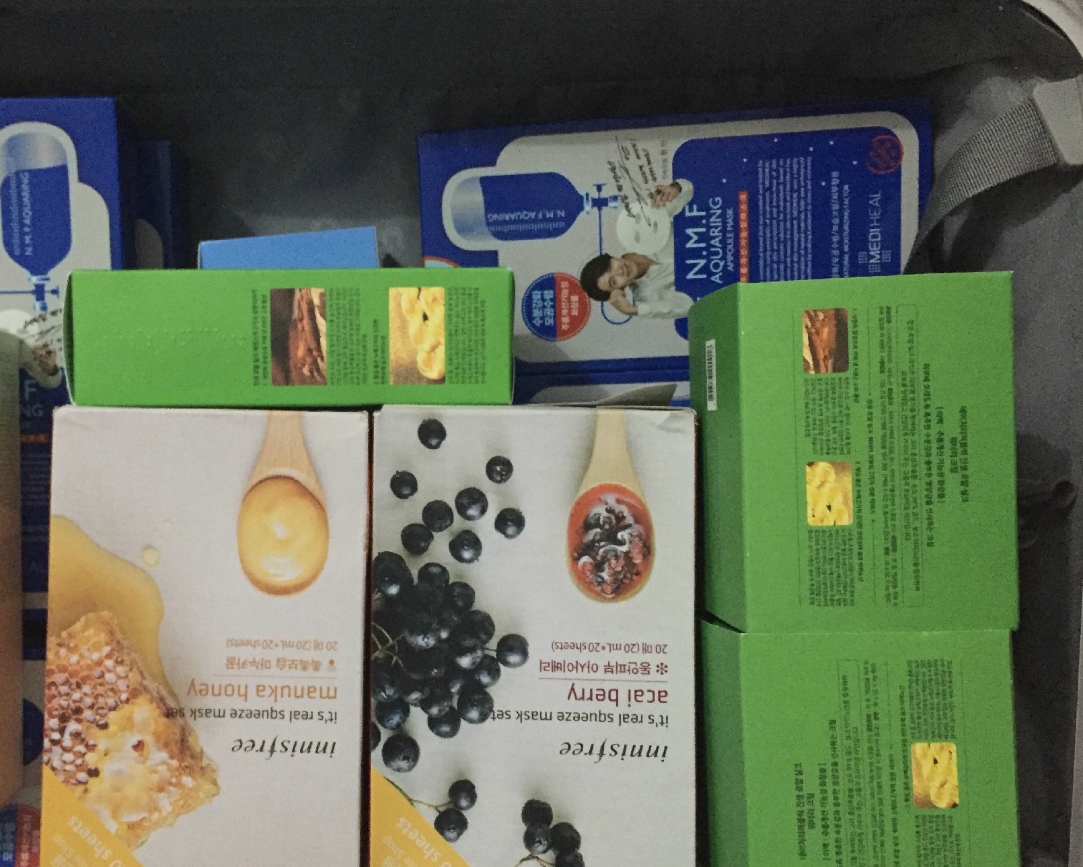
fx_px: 1154
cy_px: 468
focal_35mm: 36
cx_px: 408
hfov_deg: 49.8
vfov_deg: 41.1
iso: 400
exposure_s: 1/17
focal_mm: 4.15
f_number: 2.2
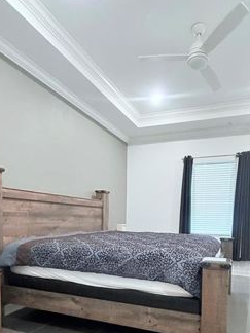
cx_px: 158
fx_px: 221
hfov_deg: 58.1
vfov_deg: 70.5
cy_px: 236
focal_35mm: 23
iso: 500
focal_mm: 2.22
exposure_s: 1/60
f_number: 2.2
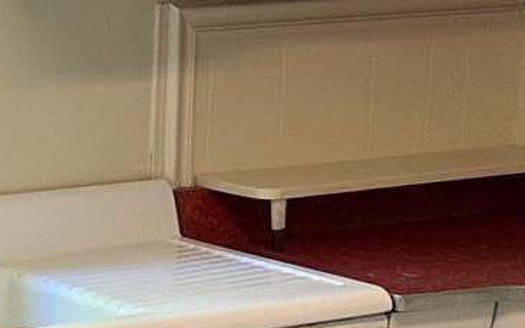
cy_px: 394
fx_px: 2004
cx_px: -80
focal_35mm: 140
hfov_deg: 14.5
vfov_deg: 9.3
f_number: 1.78
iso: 160
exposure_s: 1/60
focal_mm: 6.86
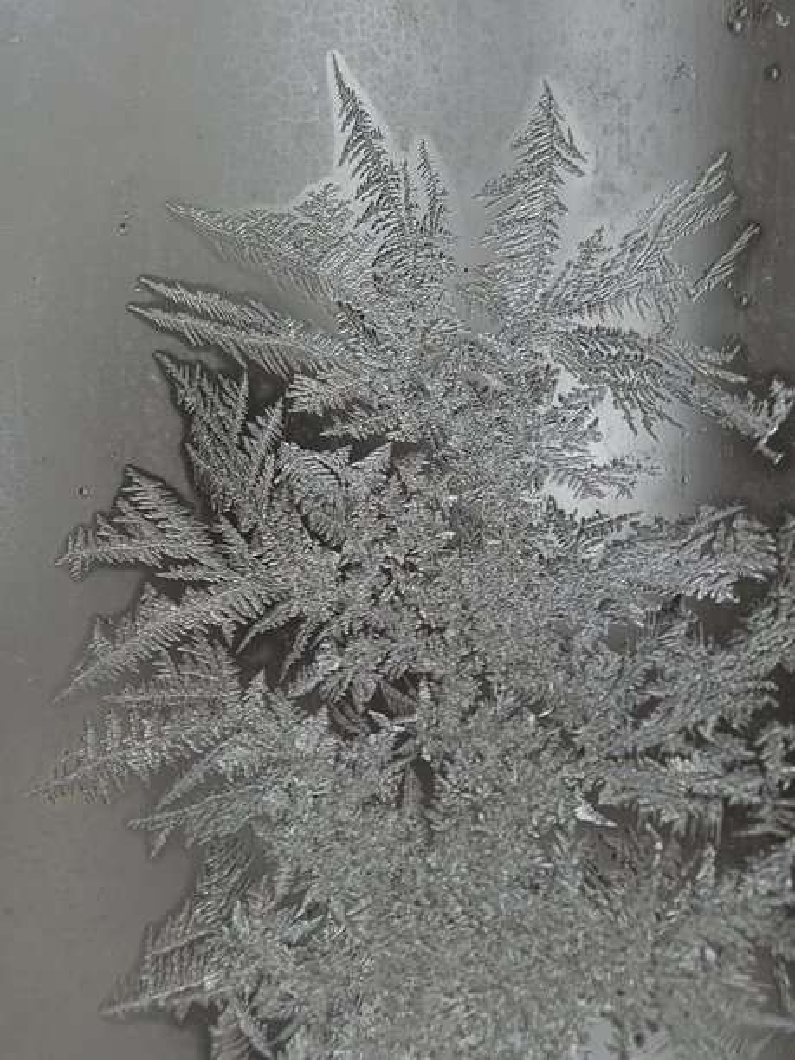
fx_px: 2909
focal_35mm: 95
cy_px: 530
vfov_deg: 20.7
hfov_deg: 15.6
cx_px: 398
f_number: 2.1
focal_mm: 15
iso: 50
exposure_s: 1/341
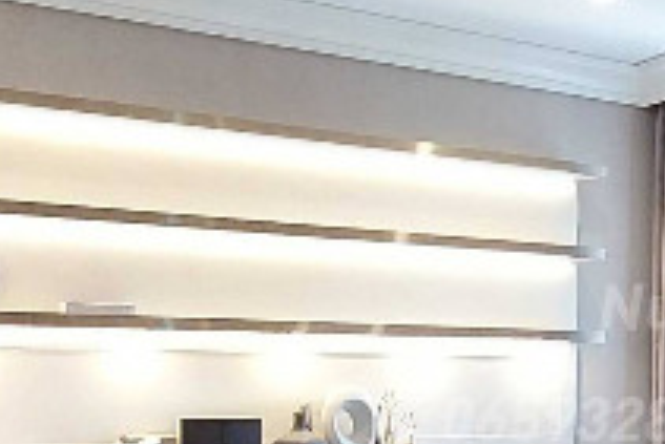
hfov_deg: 27.5
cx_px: 807
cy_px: 365
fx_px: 1183
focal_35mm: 64
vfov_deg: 21.0
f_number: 2.2
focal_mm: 1.74
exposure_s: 1/33
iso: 400
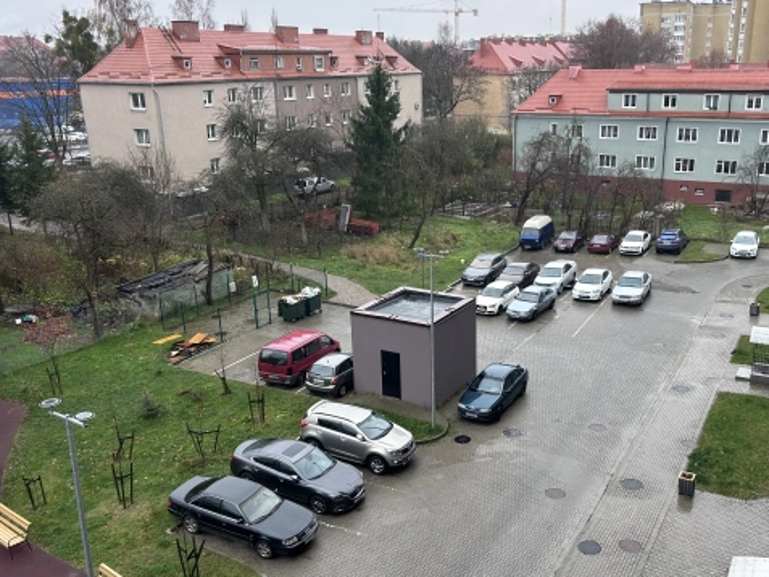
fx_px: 756
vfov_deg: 41.8
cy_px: 288
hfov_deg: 53.7
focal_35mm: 34
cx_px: 443
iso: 40
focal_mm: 5.7
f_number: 1.5
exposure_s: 1/121
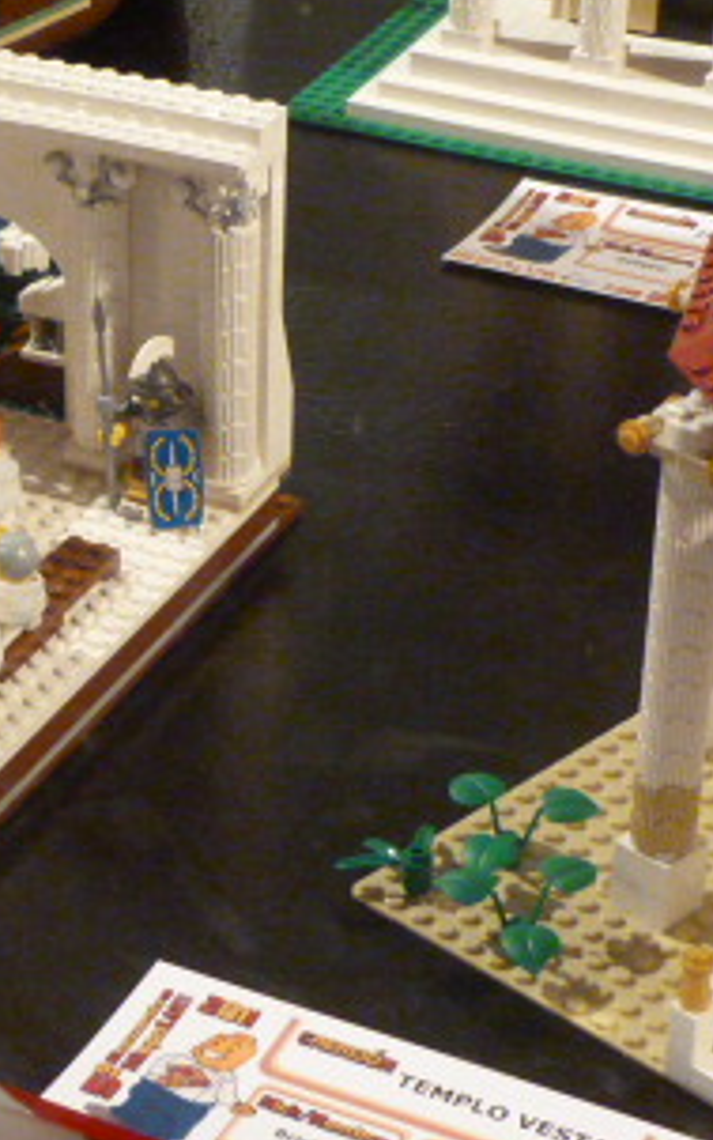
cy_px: 634
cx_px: -128
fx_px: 3417
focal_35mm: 110
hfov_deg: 11.7
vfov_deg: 18.9
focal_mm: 8.7
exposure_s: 1/25
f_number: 3.2
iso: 800
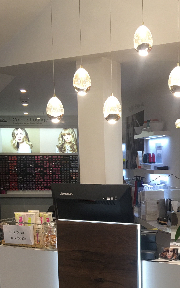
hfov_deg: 22.5
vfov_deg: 35.1
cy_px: 209
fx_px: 447
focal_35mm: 57
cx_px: 140
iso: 32
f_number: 2.2
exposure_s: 1/17
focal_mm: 4.15
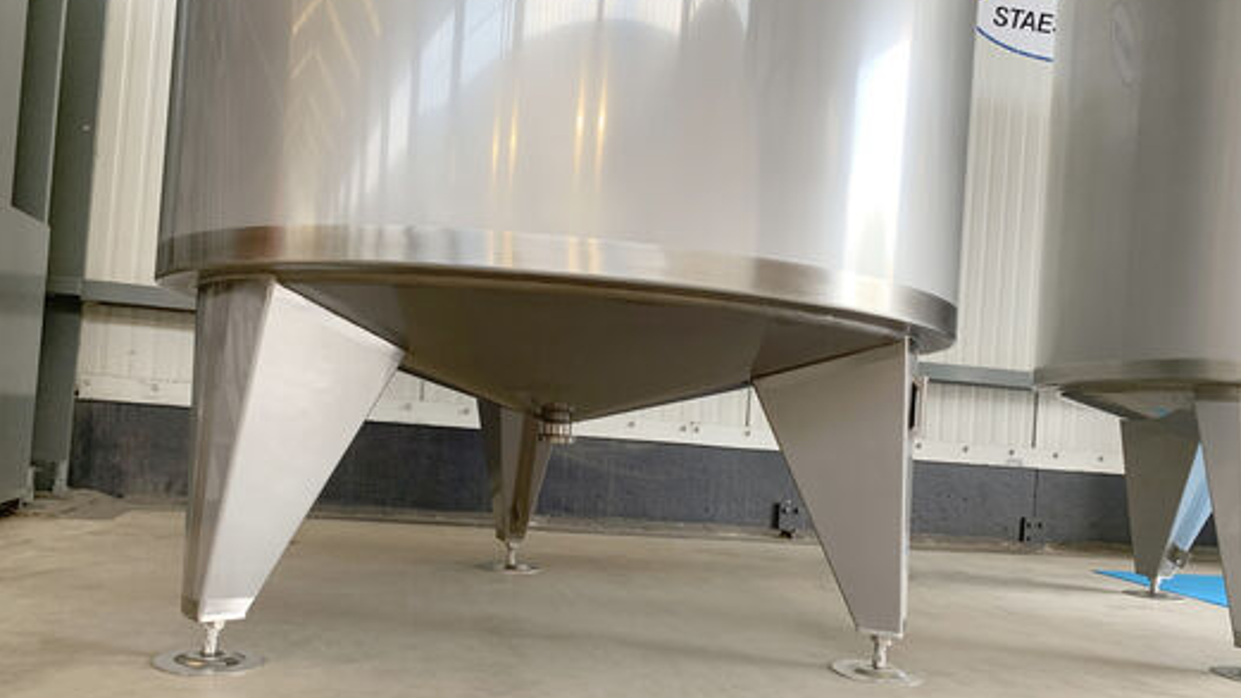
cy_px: 403
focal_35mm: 29
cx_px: 613
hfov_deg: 66.1
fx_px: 954
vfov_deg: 40.1
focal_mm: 4.25
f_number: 1.8
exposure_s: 1/50
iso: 50
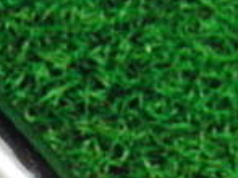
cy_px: 356
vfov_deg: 8.7
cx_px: 118
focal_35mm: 161
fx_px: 1106
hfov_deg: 12.3
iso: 3200
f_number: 3.6
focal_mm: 6.42
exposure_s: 1/320
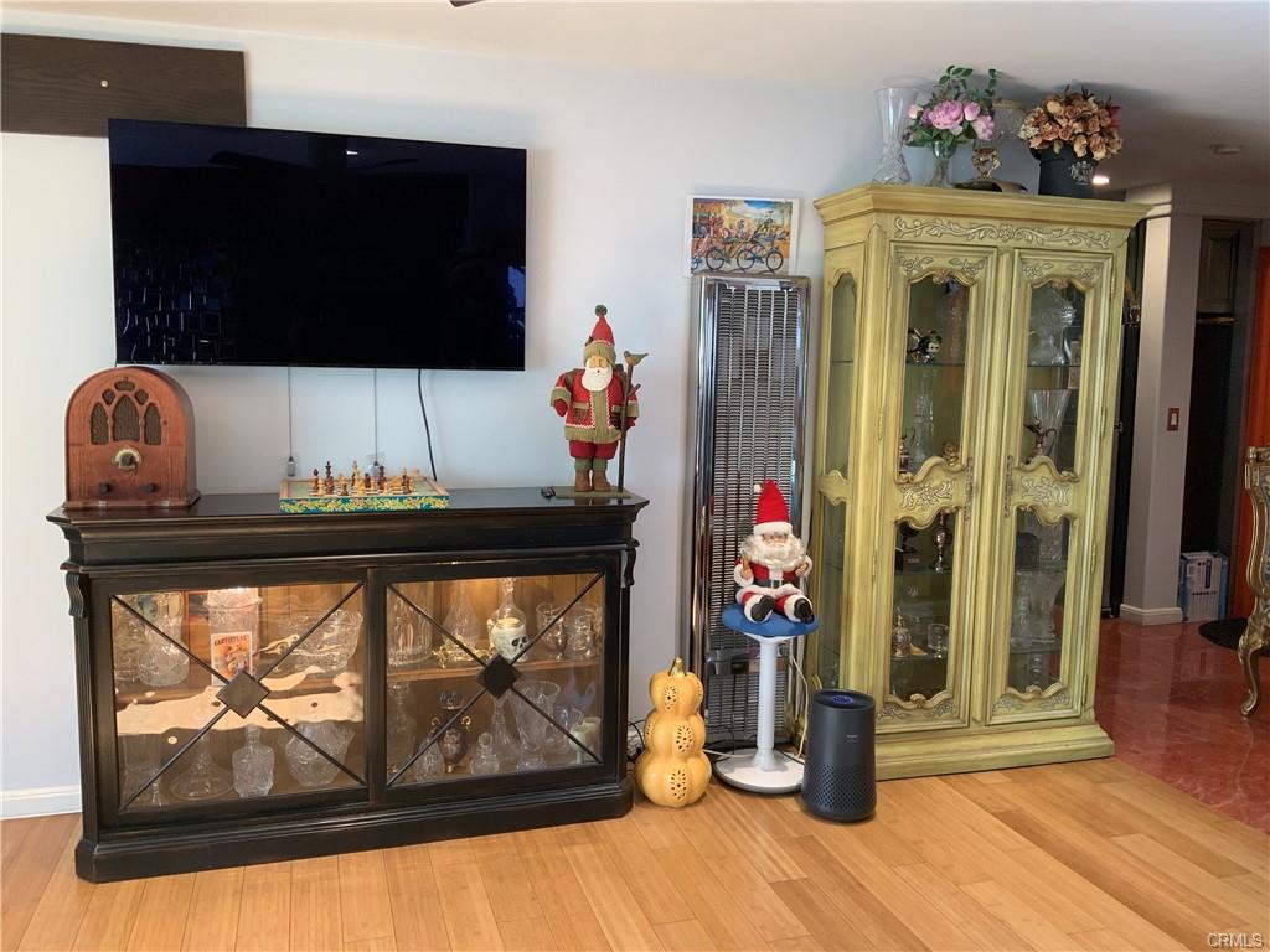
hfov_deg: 61.7
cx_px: 635
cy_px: 476
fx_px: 1064
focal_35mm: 29
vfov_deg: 48.2
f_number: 1.8
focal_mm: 3
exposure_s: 1/60
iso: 64
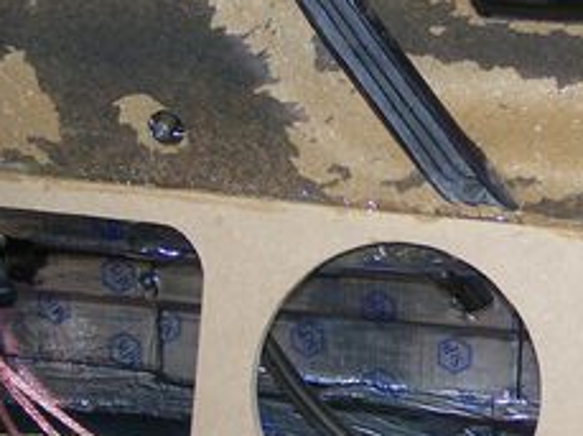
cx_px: 507
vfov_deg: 13.2
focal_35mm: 112
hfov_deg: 17.4
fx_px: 1883
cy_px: 283
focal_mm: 6.7
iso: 80
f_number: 2.8
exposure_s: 1/60
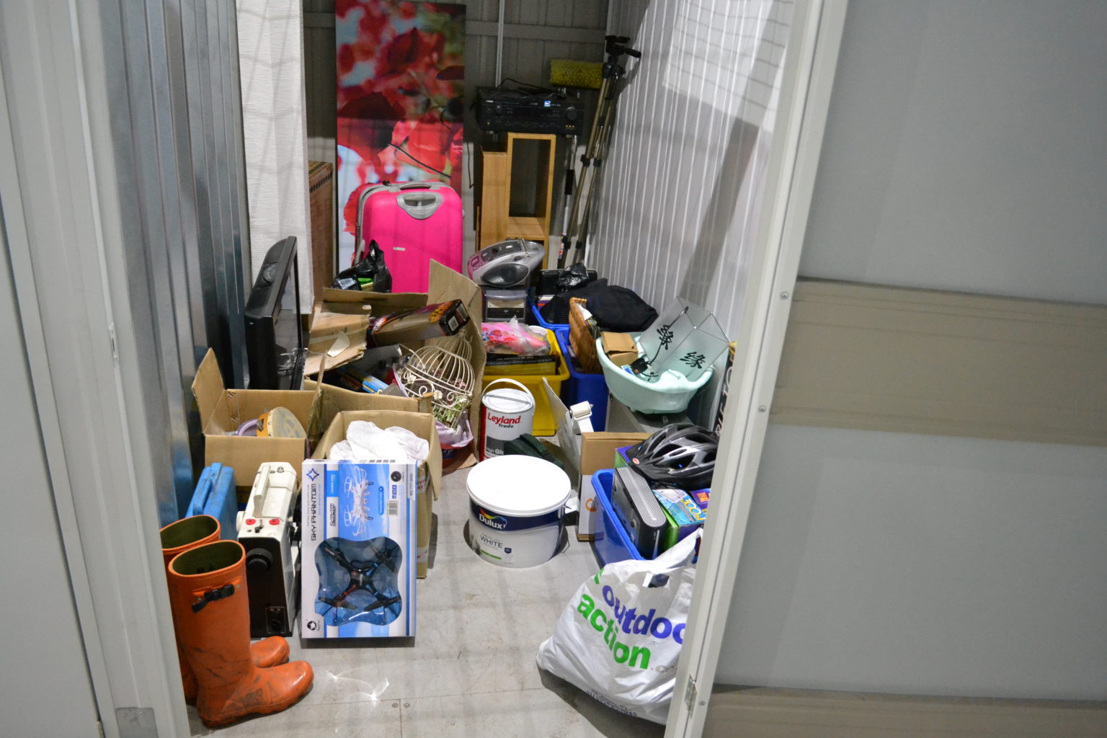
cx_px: 554
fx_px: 830
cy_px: 369
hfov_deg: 67.4
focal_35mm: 27
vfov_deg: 47.9
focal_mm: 18
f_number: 3.5
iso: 3200
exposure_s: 1/30
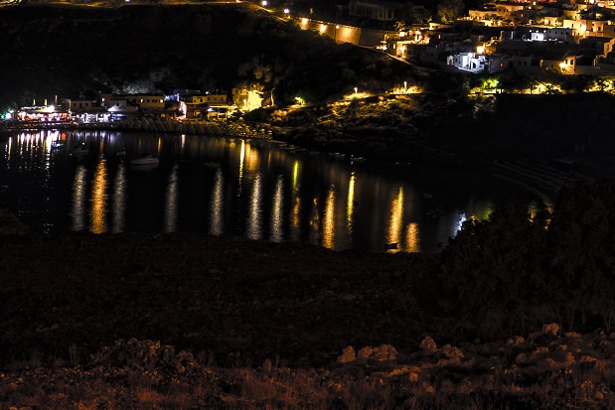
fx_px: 2648
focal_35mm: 155
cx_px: 686
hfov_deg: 13.0
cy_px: -72
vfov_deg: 8.8
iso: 200
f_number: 4
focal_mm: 42.5
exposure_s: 5
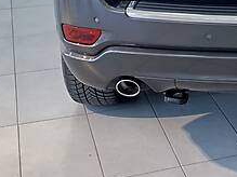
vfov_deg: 14.2
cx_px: 278
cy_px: -118
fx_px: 650
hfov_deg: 19.5
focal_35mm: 95
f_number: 1.8
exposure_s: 1/60
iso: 125
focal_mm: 4.2
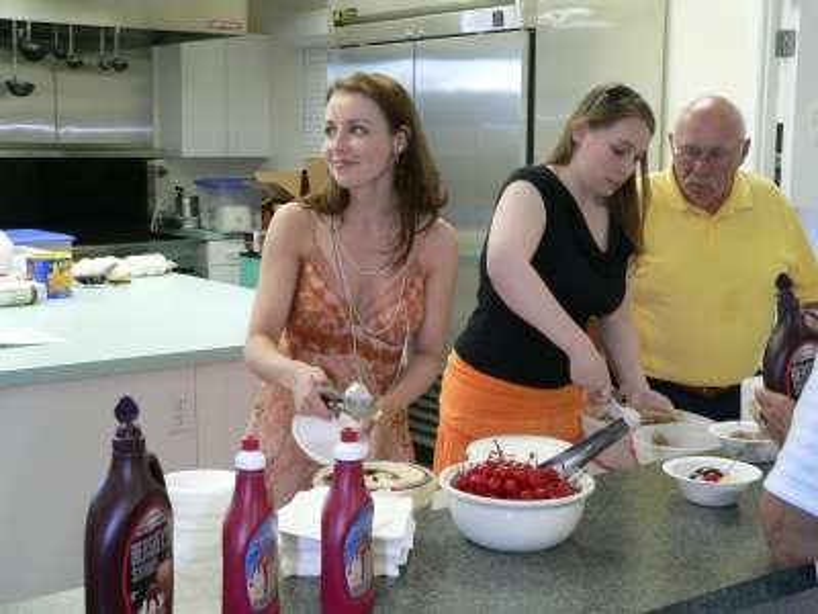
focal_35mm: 50
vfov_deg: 29.1
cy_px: 307
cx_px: 409
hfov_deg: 38.2
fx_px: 1182
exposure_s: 1/30
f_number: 2.8
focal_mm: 8.3
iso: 200
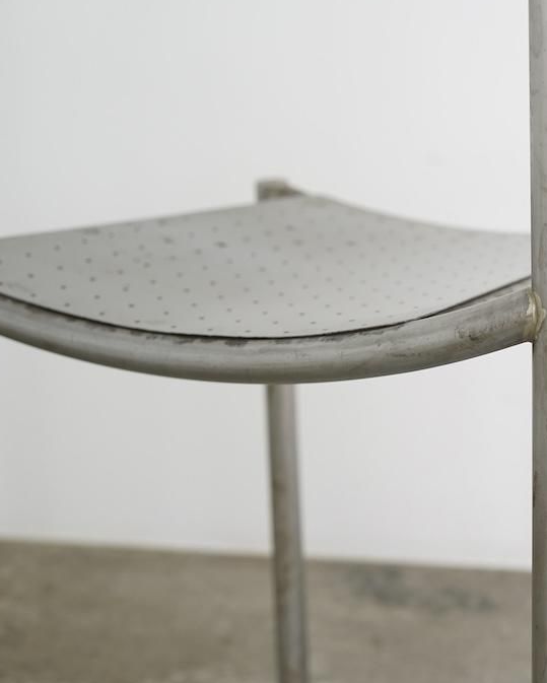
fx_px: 1860
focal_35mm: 92
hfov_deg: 16.4
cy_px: 296
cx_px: 520
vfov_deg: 20.8
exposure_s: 1/100
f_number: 4
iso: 500
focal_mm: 55
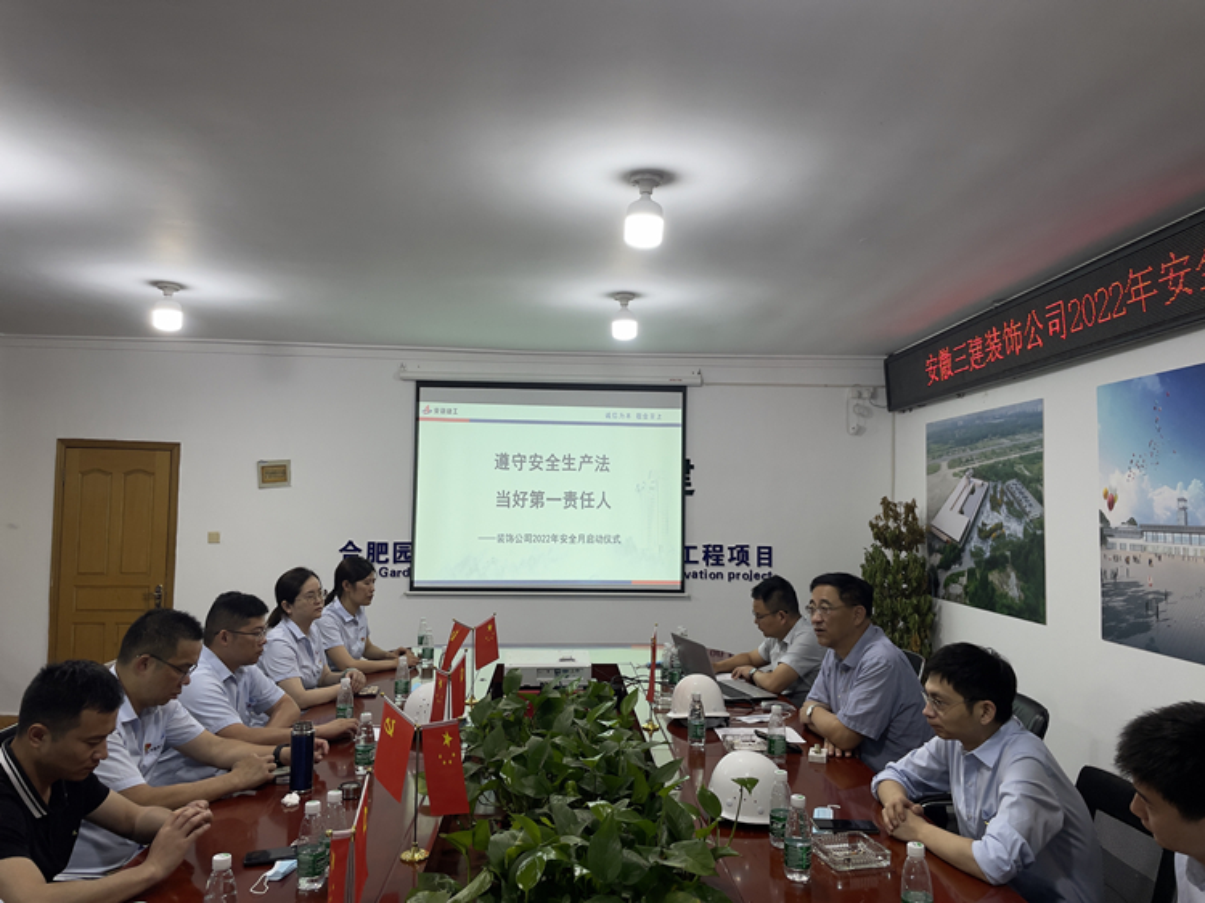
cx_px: 602
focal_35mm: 26
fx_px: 905
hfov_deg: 67.3
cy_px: 452
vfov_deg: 53.0
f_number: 1.6
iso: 50
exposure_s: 1/85
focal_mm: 4.2
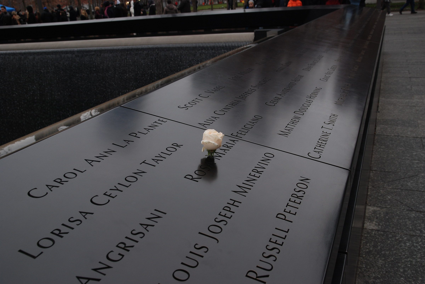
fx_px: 425
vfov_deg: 37.0
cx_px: 212
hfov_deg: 53.1
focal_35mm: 36
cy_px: 142
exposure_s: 1/125
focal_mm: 24
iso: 200
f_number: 5.6
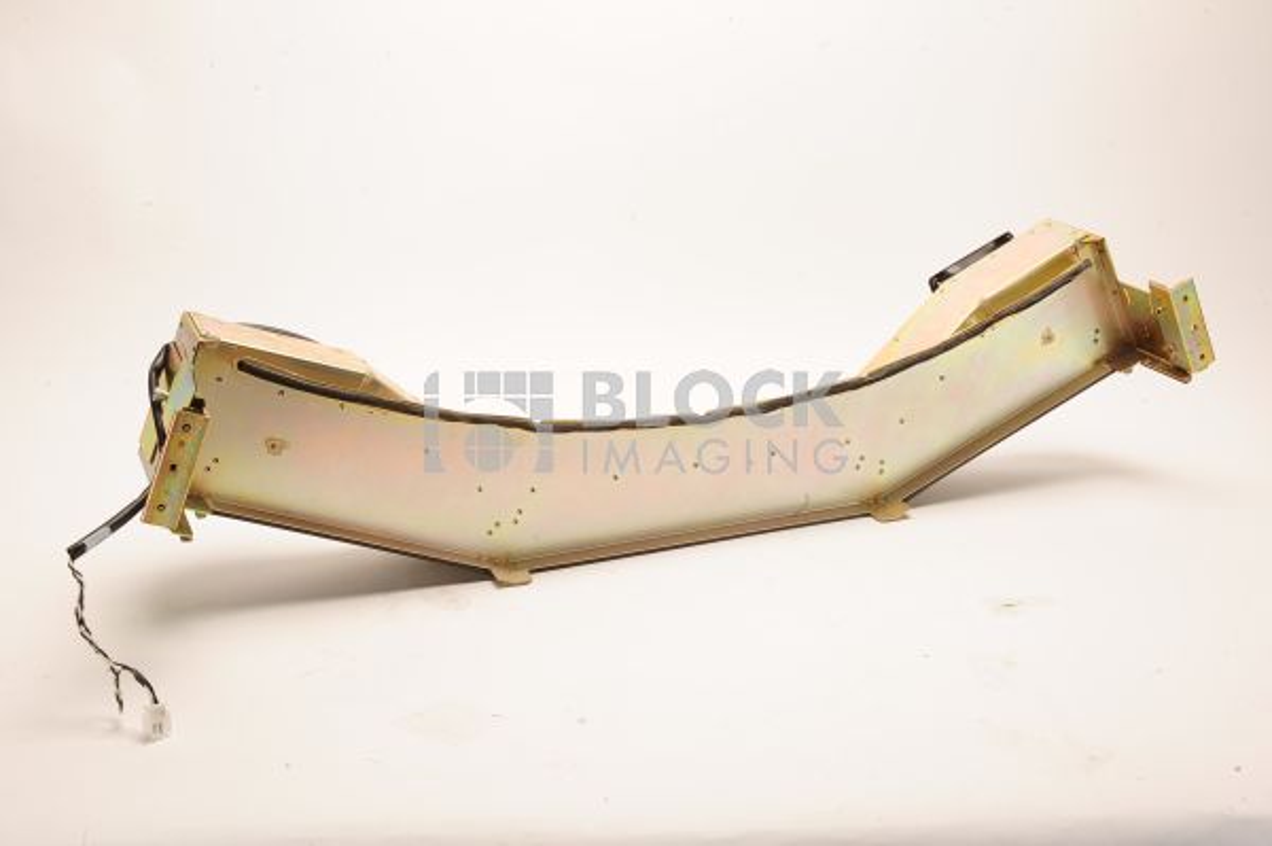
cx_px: 636
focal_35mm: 50
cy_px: 423
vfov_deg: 26.9
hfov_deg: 39.6
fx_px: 1765
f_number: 16
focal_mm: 50
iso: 320
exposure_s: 1/125
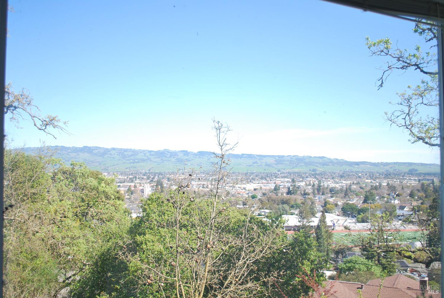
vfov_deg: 37.0
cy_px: 149
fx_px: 445
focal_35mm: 36
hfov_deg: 53.0
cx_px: 222
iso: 100
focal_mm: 24
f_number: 8
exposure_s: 1/250
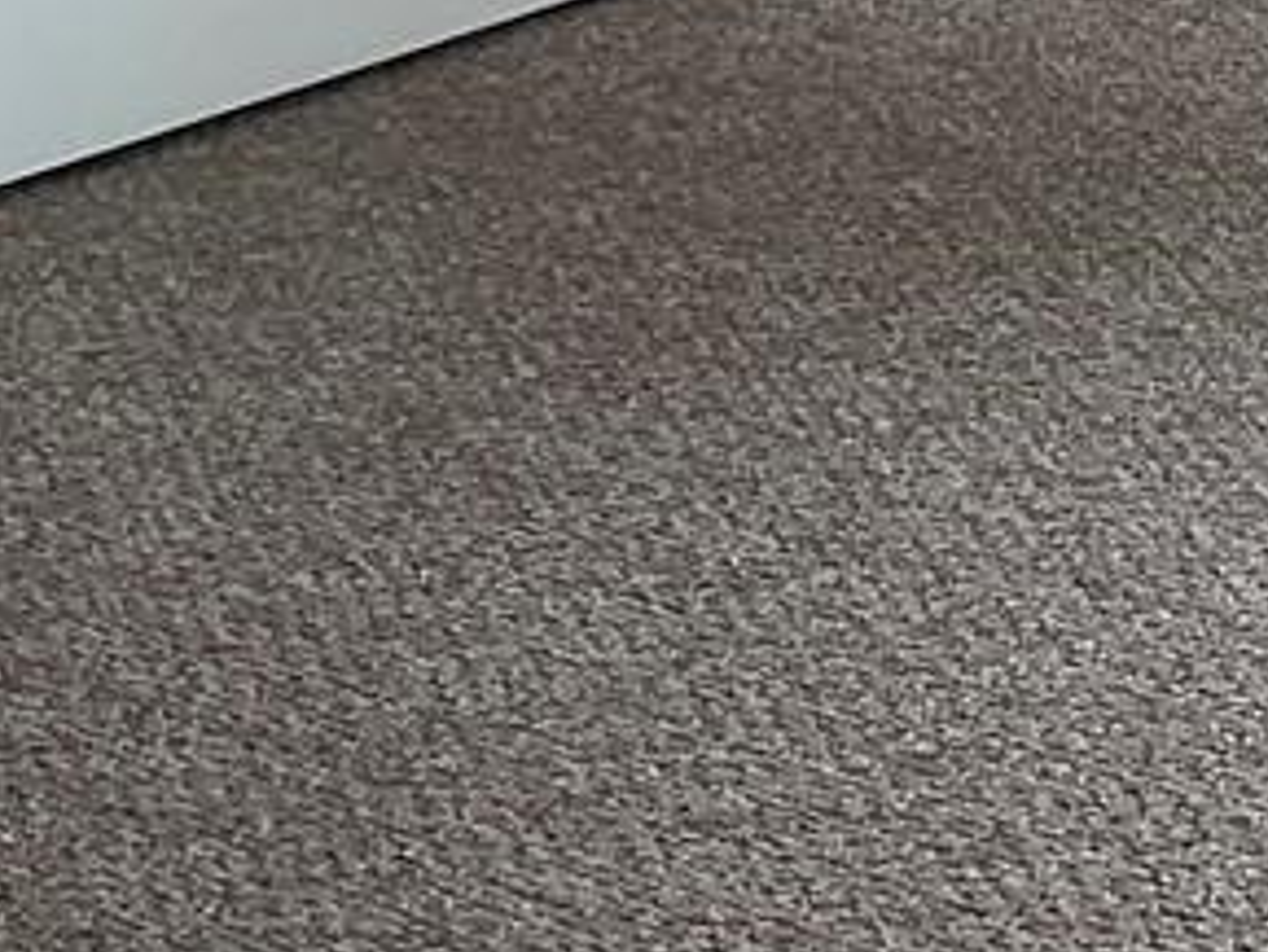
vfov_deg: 9.1
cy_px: -1483
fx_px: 5277
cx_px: 2935
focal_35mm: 144
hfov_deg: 11.6
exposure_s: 1/120
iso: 100
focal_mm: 5.1
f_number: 1.6
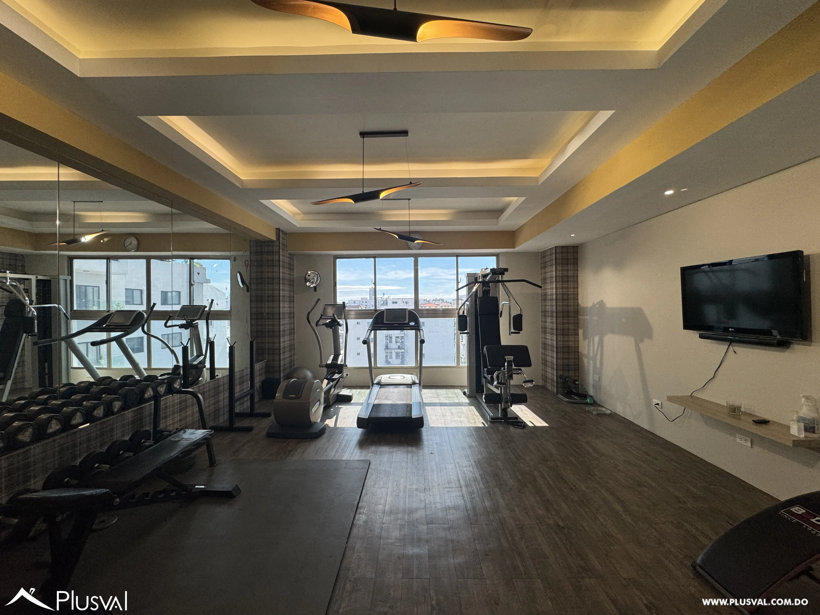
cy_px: 308
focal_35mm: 14
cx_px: 410
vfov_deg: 85.7
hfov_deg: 102.1
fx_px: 332
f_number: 2.2
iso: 160
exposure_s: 1/120
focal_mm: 2.22
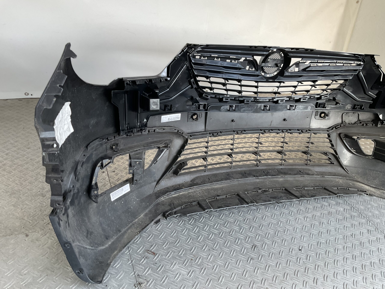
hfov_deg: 61.7
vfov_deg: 48.2
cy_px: 144
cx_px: 192
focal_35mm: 29
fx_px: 323
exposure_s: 1/50
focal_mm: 3
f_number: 1.8
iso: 64
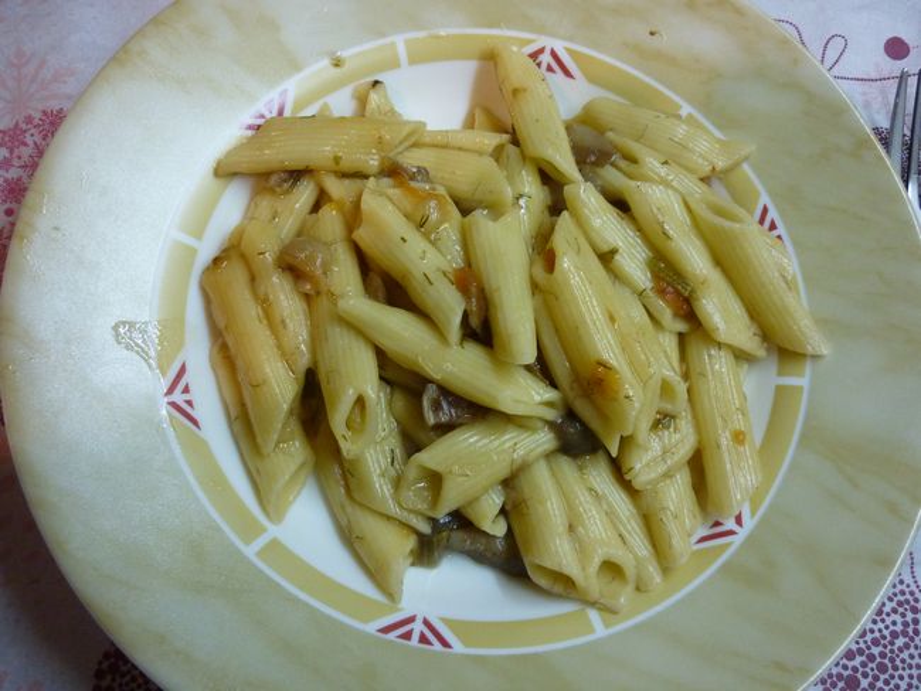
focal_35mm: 33
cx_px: 460
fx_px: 878
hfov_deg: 55.3
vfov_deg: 43.0
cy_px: 346
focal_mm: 5.5
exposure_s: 1/30
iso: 250
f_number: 2.8
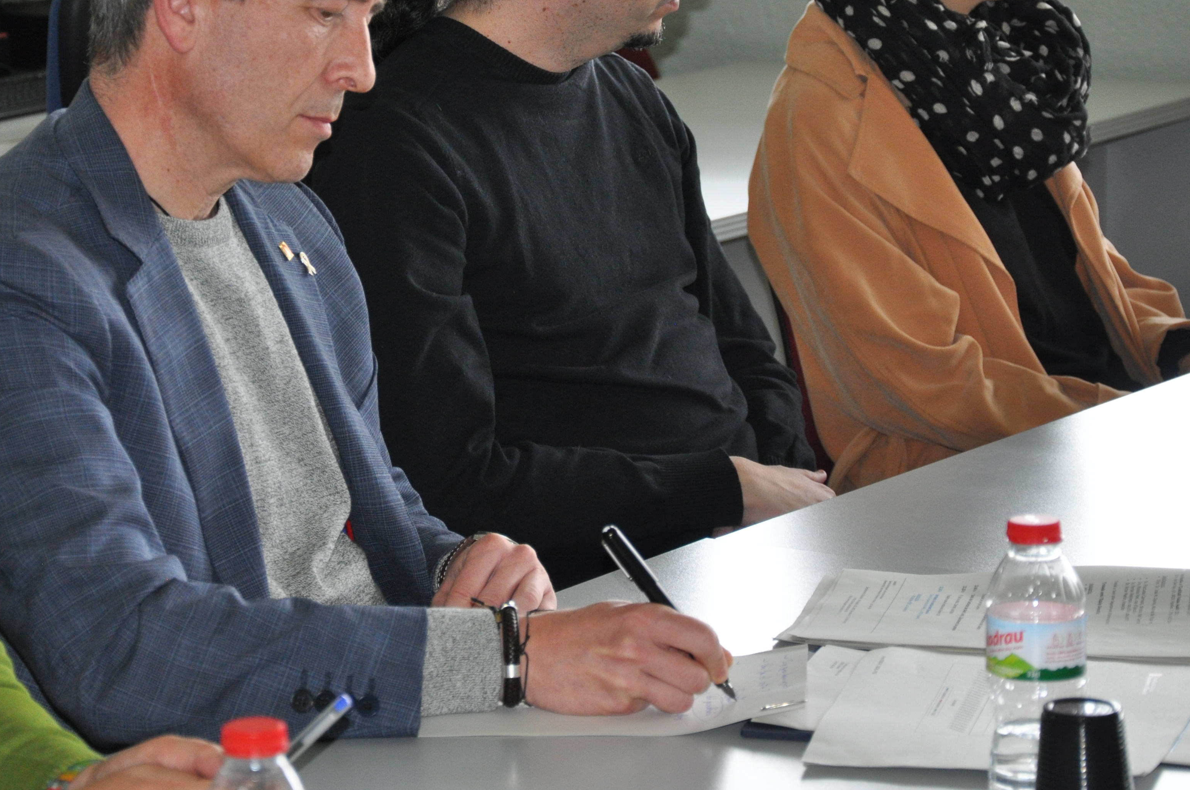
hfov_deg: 15.0
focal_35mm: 137
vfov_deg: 10.0
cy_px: 254
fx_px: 4523
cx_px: 468
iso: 800
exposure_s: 1/100
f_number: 5.3
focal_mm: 66
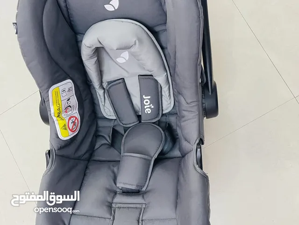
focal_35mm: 26
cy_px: 112
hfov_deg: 67.3
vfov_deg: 53.1
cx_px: 150
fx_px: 225
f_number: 1.6
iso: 400
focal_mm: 5.1
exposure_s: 1/50
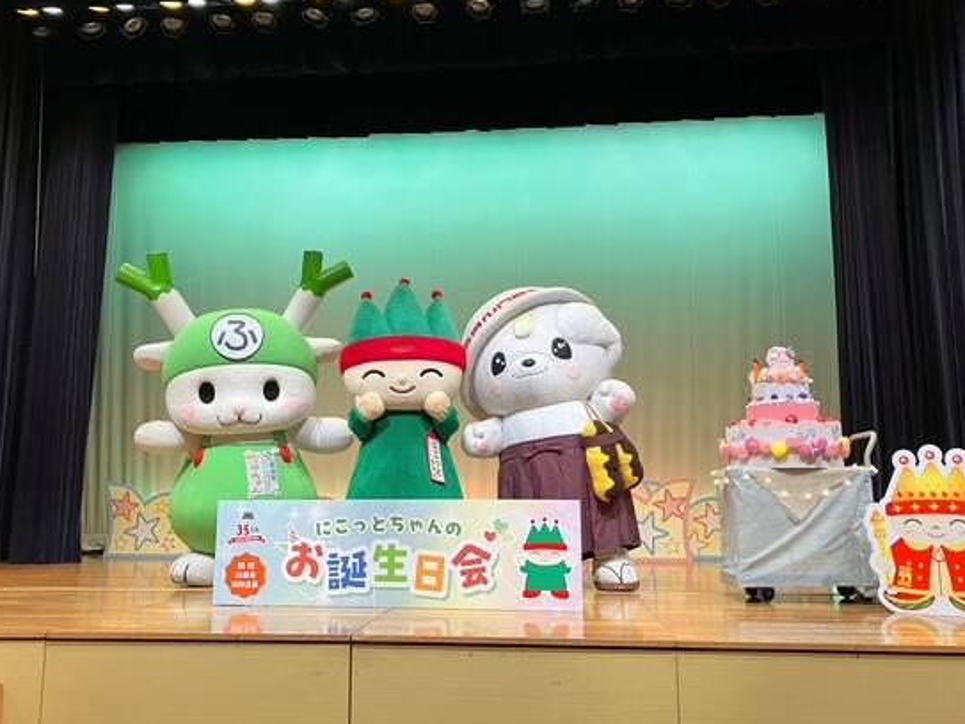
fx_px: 920
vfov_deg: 42.9
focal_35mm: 33
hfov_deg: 55.3
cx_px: 459
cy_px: 363
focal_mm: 4
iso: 50
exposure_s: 1/50
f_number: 1.8
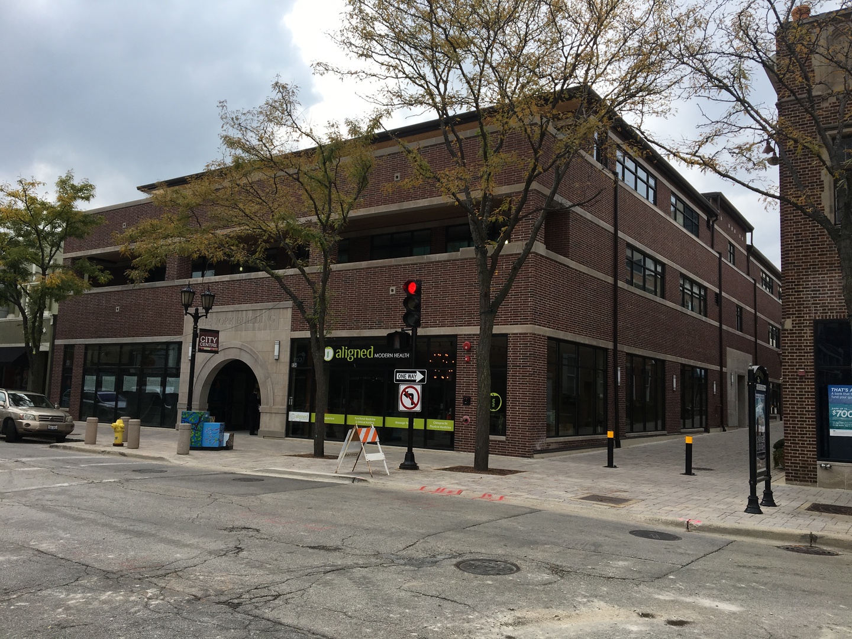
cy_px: 320
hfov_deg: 61.7
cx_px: 426
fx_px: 714
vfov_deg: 48.2
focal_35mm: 29
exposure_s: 1/1183
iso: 25
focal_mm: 4.15
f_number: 2.2
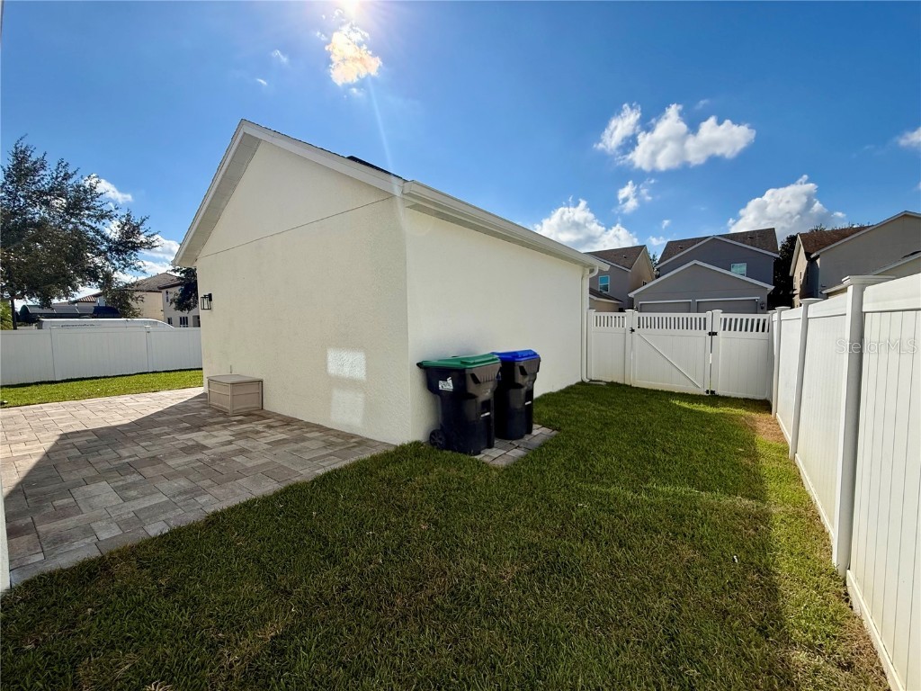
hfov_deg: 102.1
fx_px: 372
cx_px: 460
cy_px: 346
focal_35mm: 14
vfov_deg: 85.7
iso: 50
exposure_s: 1/2841
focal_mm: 2.22
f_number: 2.2
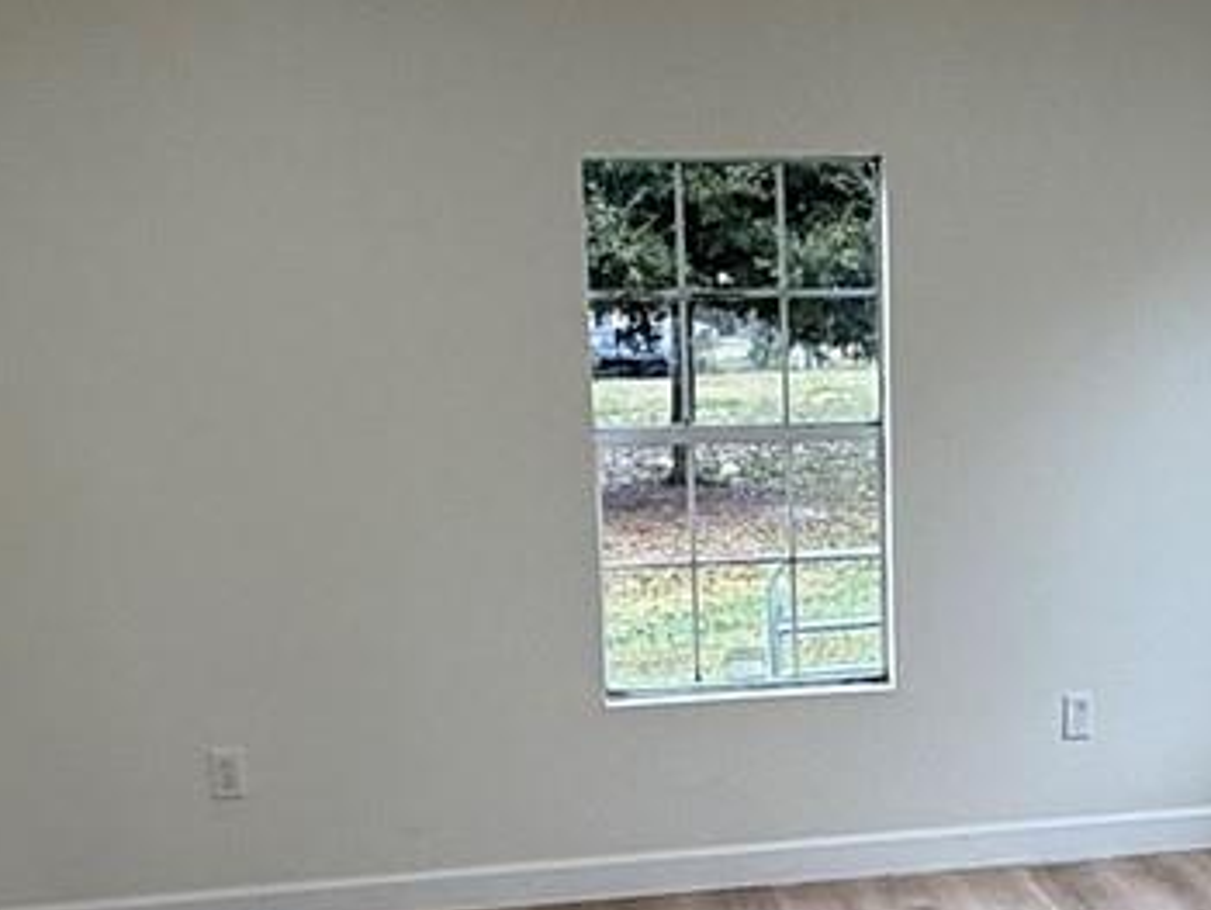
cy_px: 661
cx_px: 1024
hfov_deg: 29.3
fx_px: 2241
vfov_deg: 22.8
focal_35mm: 64
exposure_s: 1/120
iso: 64
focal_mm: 2.22
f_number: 2.2
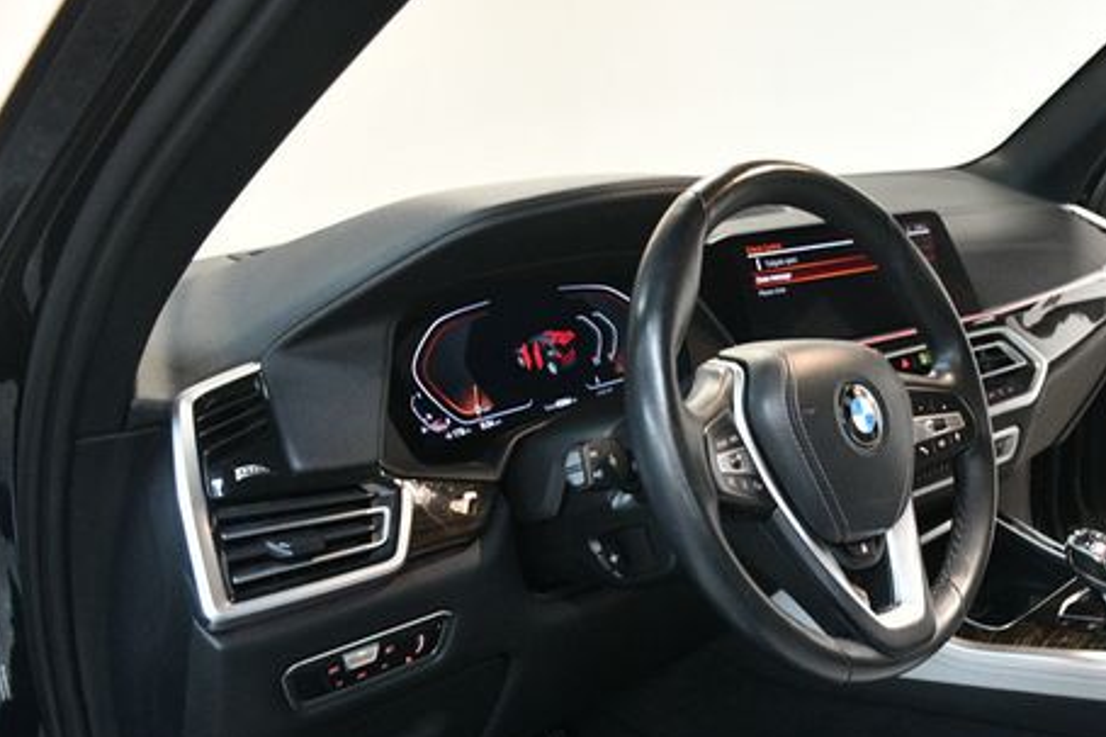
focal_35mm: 38
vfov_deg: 34.6
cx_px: 756
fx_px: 1167
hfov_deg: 49.6
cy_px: 508
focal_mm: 18
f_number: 3.5
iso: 3200
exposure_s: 1/60
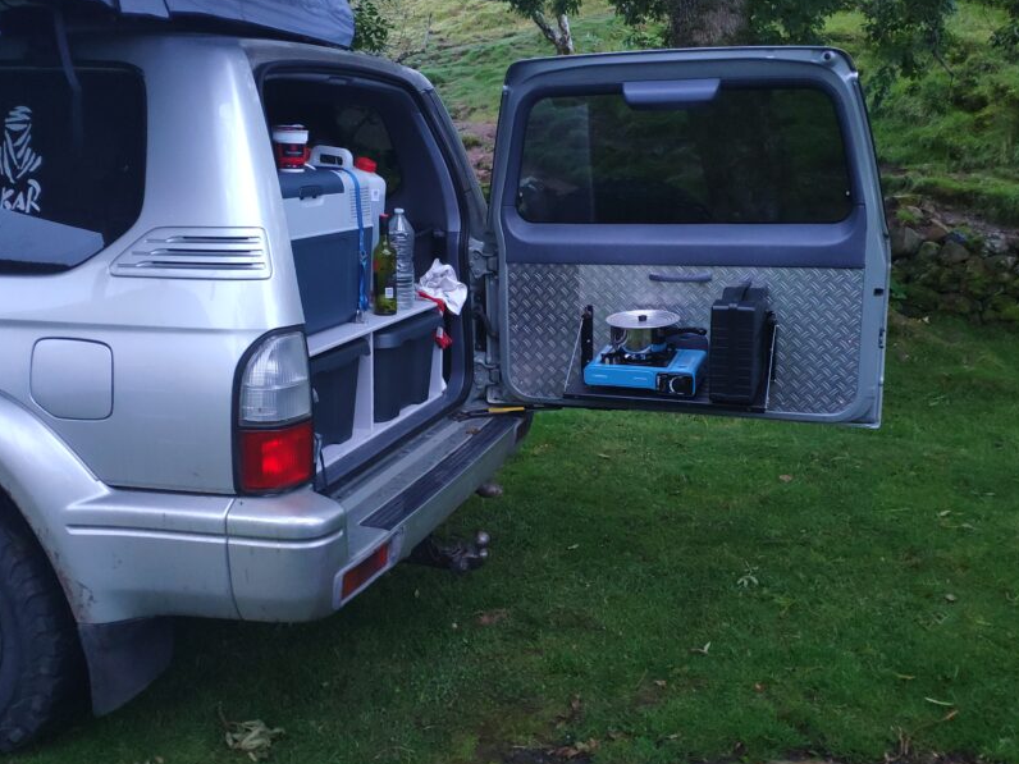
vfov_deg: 51.3
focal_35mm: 27
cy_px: 372
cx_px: 524
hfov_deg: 65.3
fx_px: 795
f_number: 1.8
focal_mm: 4.22
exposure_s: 1/10
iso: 2256
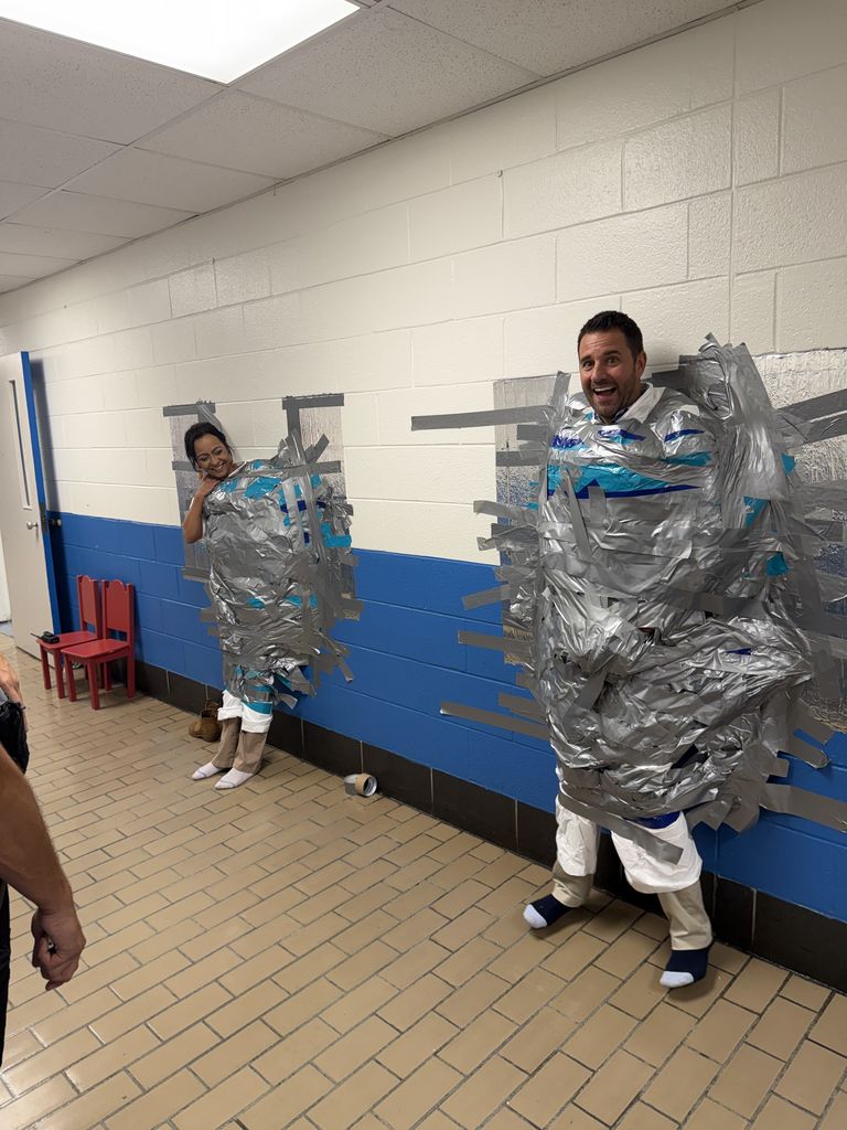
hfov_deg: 56.8
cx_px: 424
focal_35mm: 24
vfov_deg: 71.6
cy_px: 565
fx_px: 783
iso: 125
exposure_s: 1/120
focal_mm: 6.76
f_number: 1.78
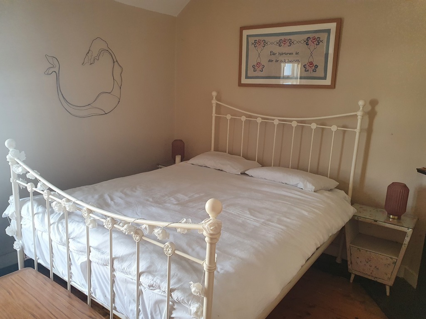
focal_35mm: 26
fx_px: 320
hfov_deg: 67.3
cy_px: 160
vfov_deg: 53.1
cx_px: 213
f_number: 2.4
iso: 250
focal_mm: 4.32
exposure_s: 1/100
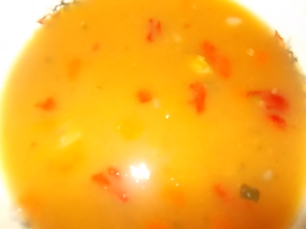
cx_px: 153
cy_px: 114
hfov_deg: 67.3
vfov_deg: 53.1
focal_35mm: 26
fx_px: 230
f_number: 3.2
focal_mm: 4.6
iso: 200
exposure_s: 1/25
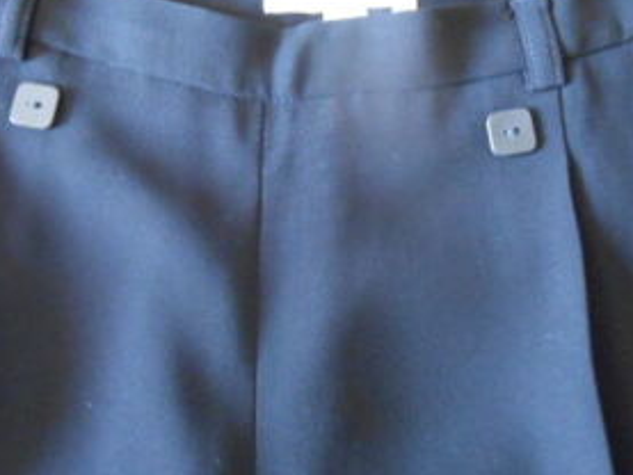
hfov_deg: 42.1
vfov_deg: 31.9
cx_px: 311
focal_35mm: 45
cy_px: 158
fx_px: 823
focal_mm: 4.6
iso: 800
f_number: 3.5
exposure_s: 1/8
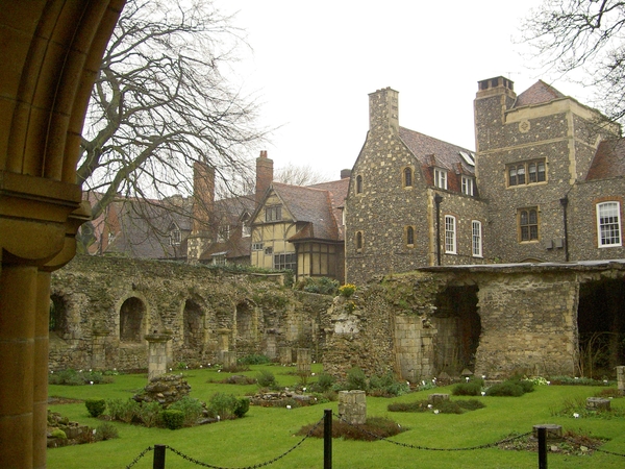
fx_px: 704
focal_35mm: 39
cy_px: 234
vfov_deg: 36.8
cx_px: 312
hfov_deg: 47.9
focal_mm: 8
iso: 200
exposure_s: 1/160
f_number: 2.8
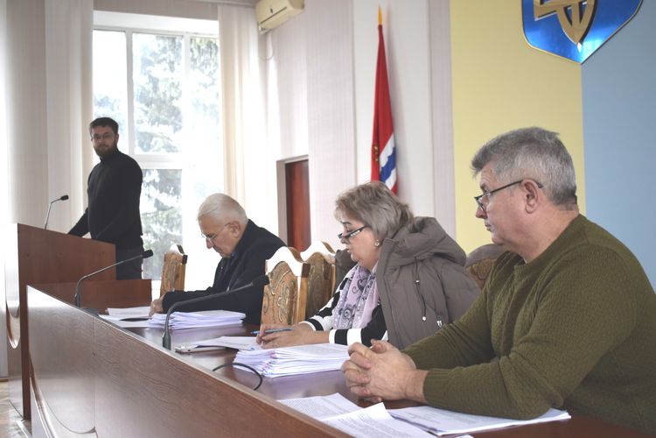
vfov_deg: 28.9
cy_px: 219
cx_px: 328
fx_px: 847
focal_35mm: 46
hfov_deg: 42.3
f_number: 4.2
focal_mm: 31
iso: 640
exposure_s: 1/60
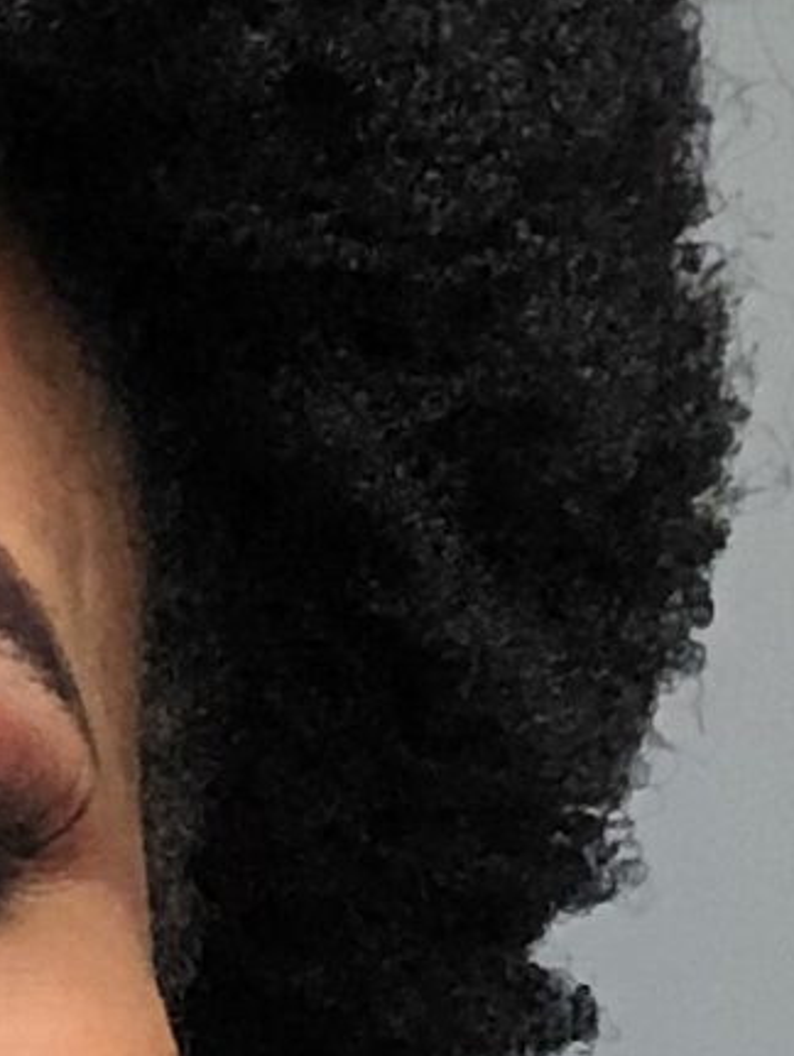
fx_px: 5802
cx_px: -477
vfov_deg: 10.2
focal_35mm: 190
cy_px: 1352
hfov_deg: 7.7
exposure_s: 1/60
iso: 250
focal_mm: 2.87
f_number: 2.2
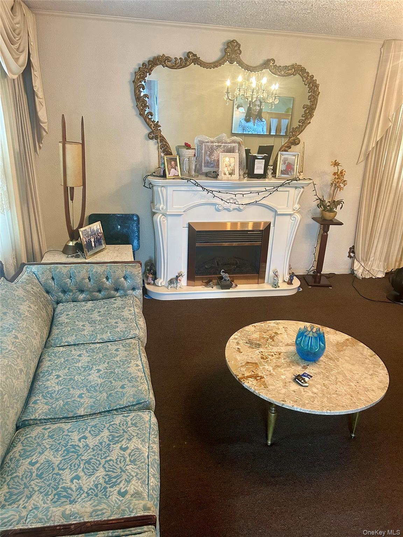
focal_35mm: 26
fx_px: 404
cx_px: 202
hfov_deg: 53.1
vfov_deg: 67.3
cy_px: 268
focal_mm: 5.7
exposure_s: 1/60
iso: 250
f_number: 1.5
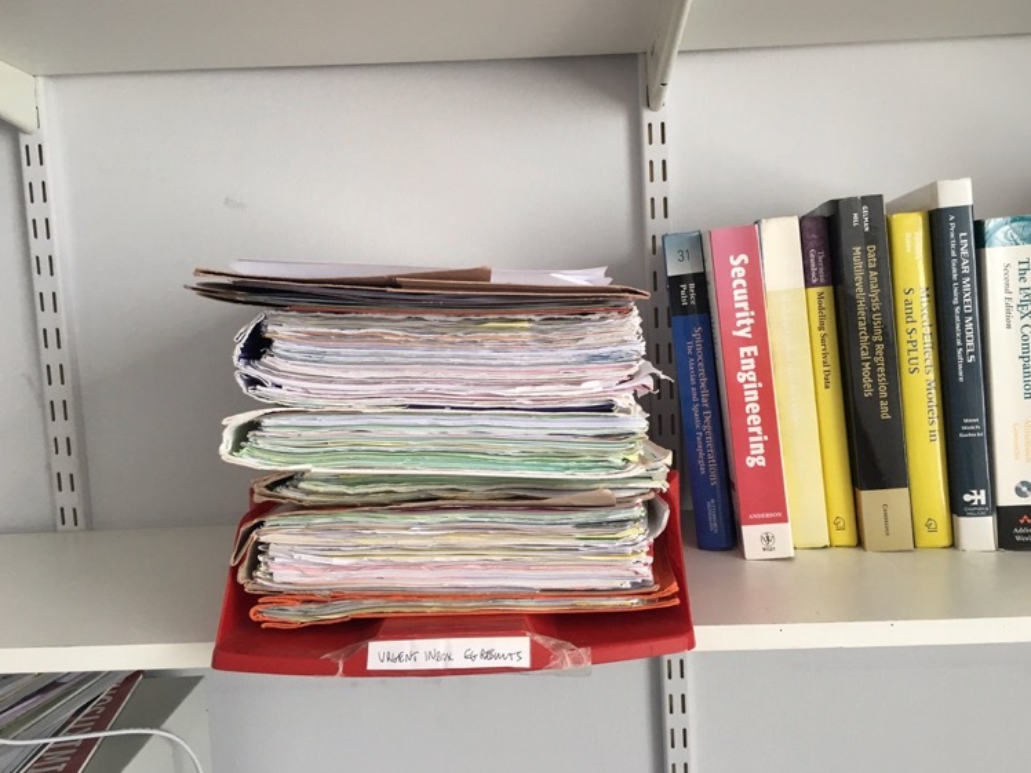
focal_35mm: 31
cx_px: 536
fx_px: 923
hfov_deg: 58.3
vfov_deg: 45.4
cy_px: 378
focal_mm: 4.15
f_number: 2.2
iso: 50
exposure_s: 1/33
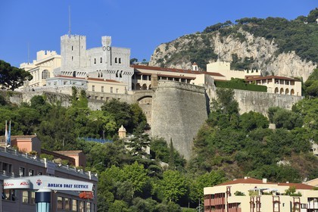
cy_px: 106
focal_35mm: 200
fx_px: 1767
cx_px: 159
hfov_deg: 10.3
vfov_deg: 6.9
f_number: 13
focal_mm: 200
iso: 200
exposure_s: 1/250
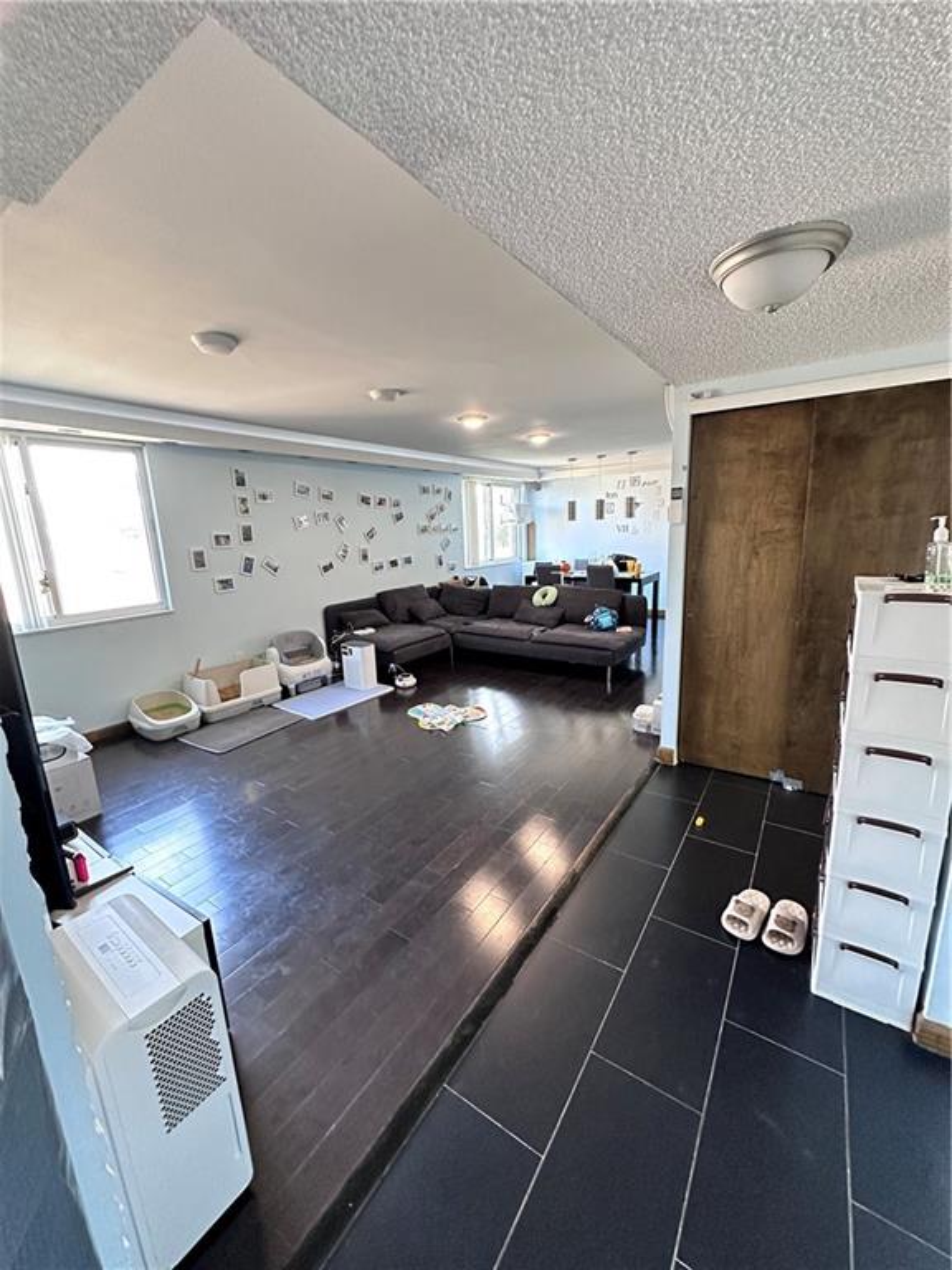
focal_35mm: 14
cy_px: 635
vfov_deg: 102.1
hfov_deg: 85.7
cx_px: 476
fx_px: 513
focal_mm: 2.22
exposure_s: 1/60
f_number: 2.2
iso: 640
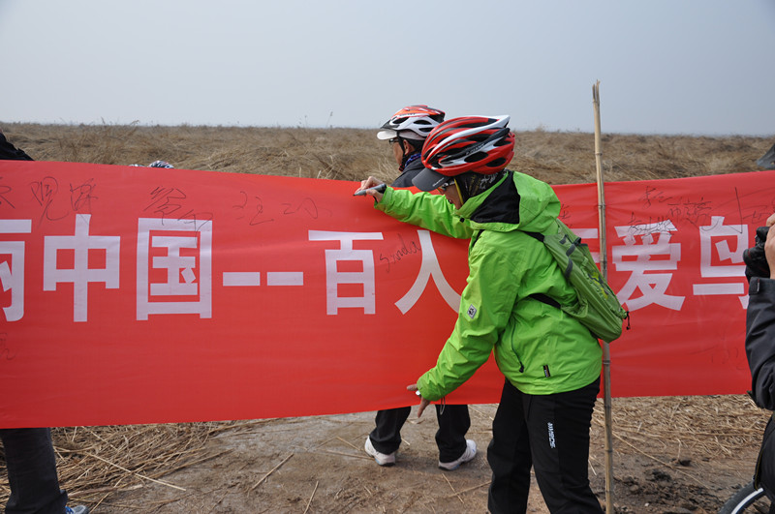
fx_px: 709
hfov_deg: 57.3
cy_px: 257
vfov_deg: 39.9
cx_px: 388
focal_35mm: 33
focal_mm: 22
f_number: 4
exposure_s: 1/1250
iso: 200
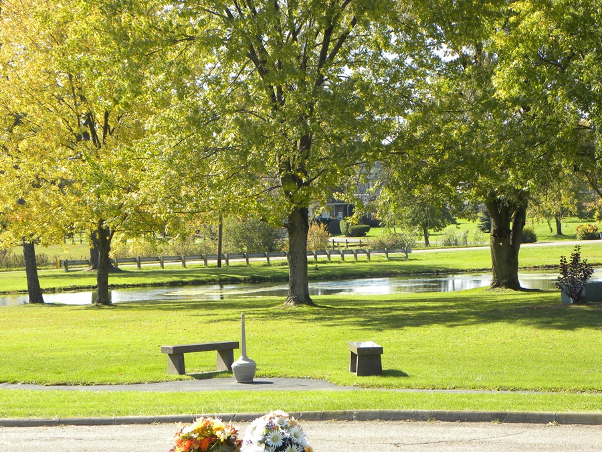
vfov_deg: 12.7
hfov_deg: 16.8
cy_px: 226
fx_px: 2035
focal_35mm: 117
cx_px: 301
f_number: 4
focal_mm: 20.8
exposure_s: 1/166
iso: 64
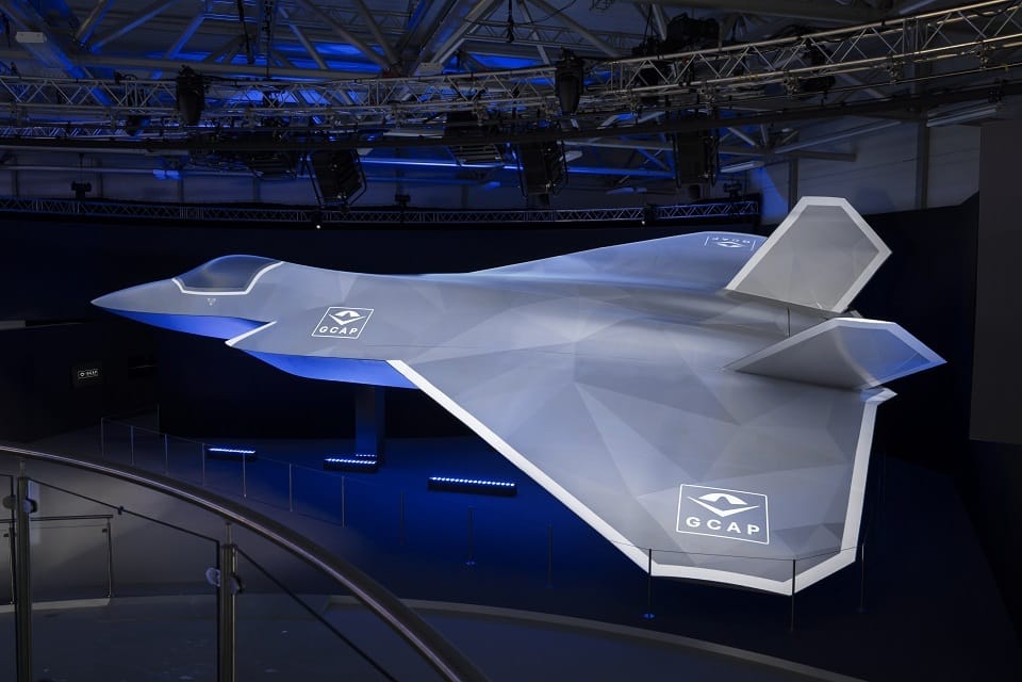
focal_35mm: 29
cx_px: 511
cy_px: 341
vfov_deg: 45.0
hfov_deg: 63.7
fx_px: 823
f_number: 8
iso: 800
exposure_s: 1/13
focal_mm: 29
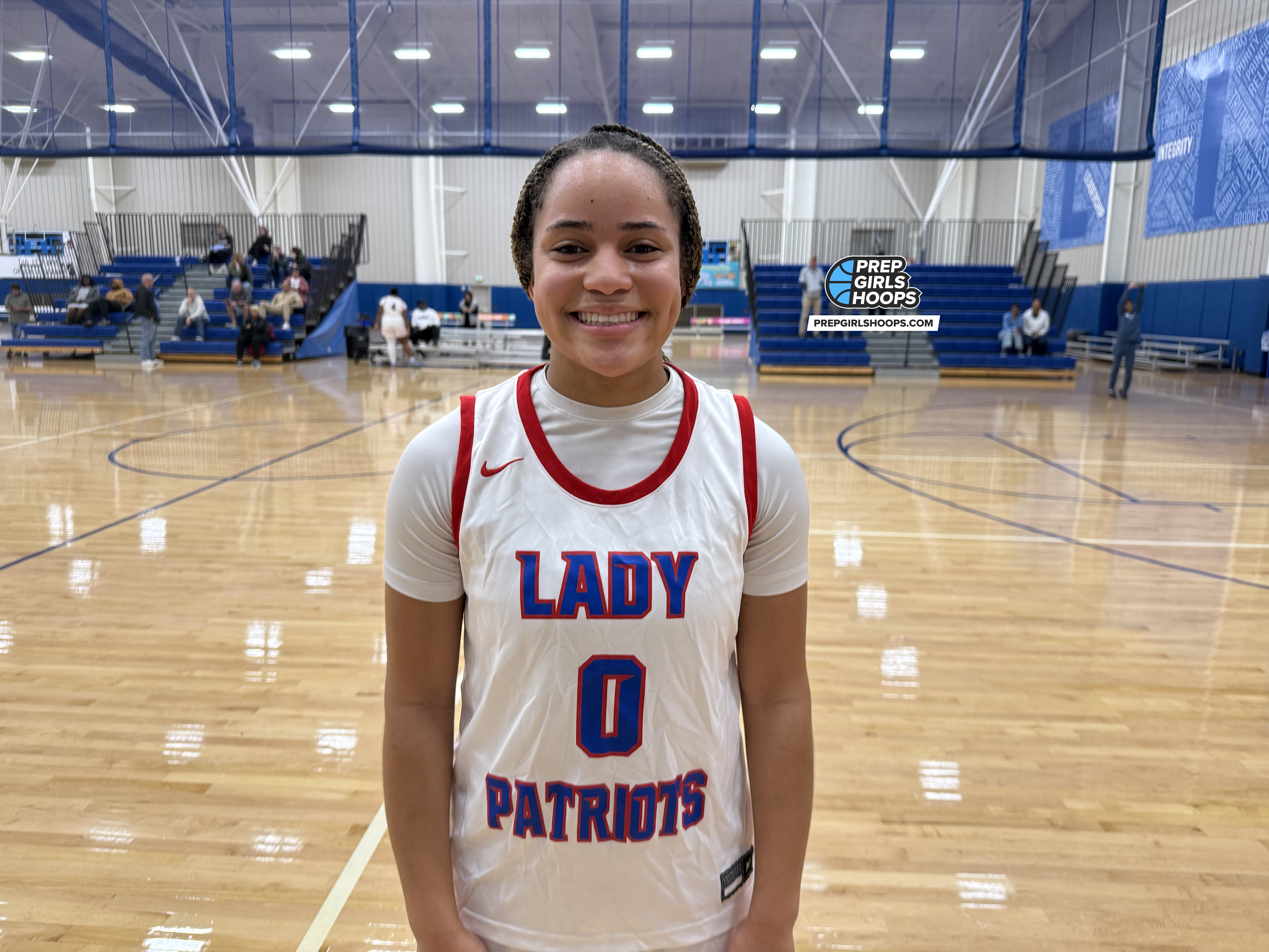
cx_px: 634
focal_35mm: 24
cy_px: 476
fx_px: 880
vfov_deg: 56.8
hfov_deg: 71.6
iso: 160
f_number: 1.78
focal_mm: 6.76
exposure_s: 1/60
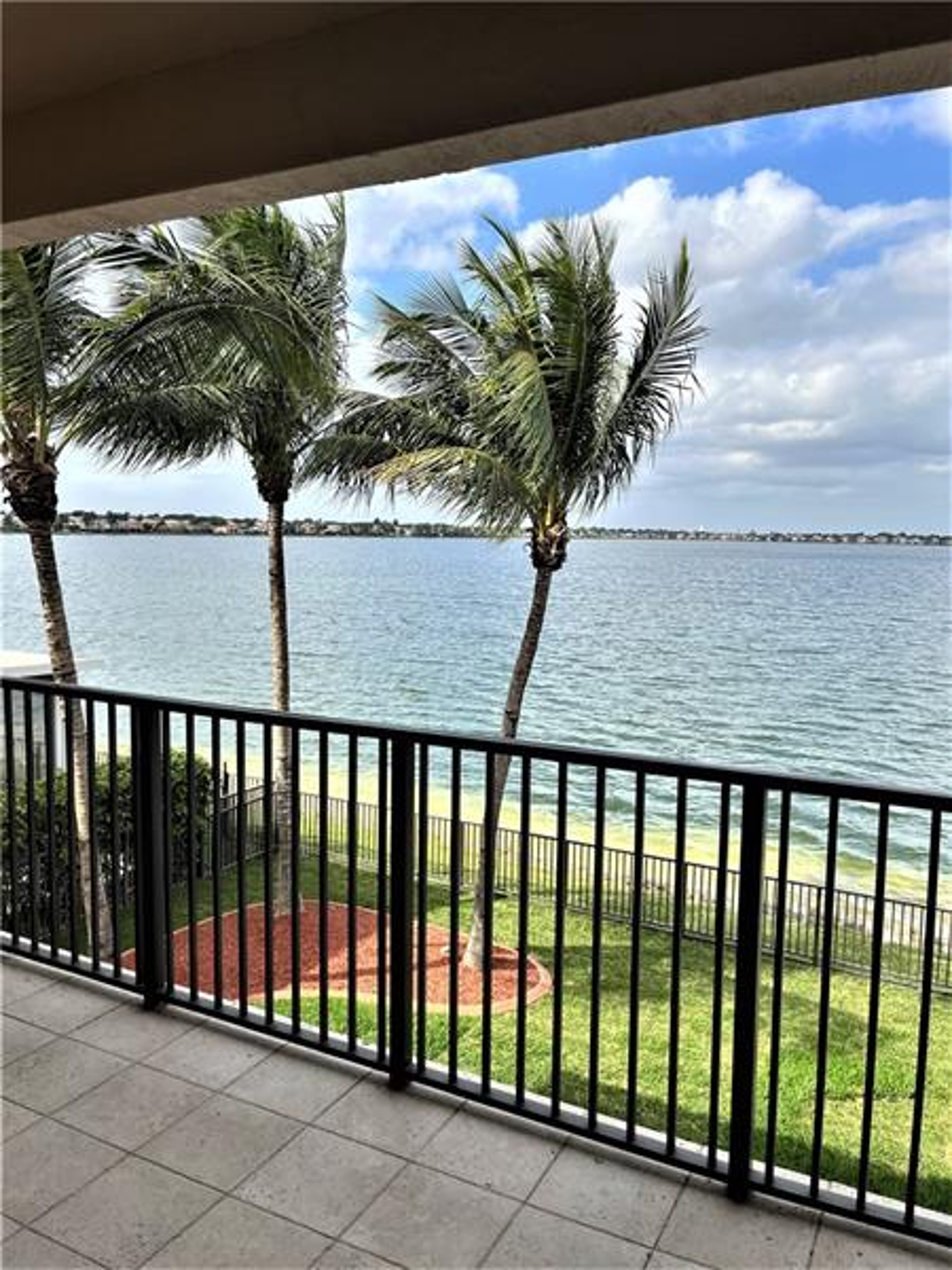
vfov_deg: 67.3
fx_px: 953
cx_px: 476
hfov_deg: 53.1
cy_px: 635
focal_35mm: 26
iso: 50
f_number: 1.6
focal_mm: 5.1
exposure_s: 1/2755
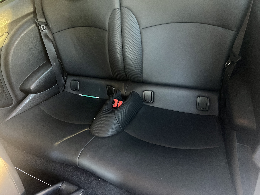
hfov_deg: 67.3
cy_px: 98
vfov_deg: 53.1
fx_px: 195
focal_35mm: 26
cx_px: 130
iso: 640
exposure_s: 1/32
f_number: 1.5
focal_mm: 5.7
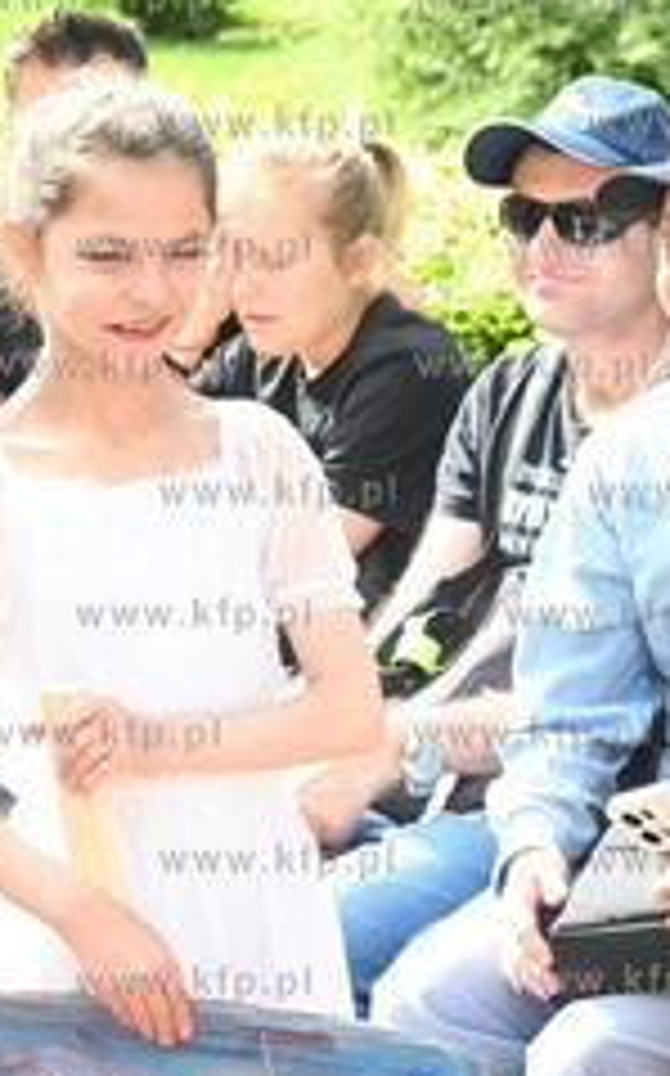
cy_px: 552
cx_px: 436
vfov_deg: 14.4
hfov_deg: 9.0
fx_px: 4244
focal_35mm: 145
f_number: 5.6
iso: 500
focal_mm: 85
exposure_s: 1/250
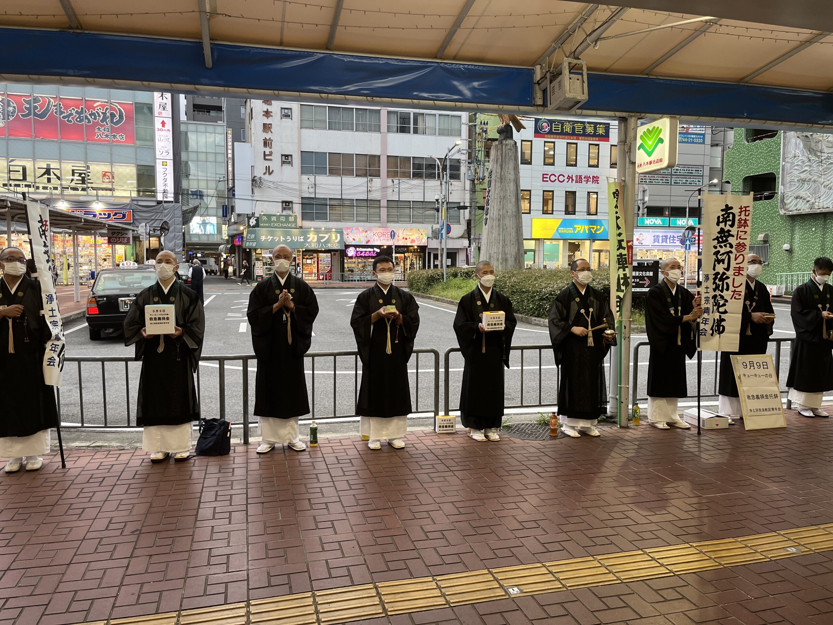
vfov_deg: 53.1
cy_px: 312
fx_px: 626
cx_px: 416
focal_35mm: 26
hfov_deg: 67.3
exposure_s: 1/120
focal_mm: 5.1
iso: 125
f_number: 1.6
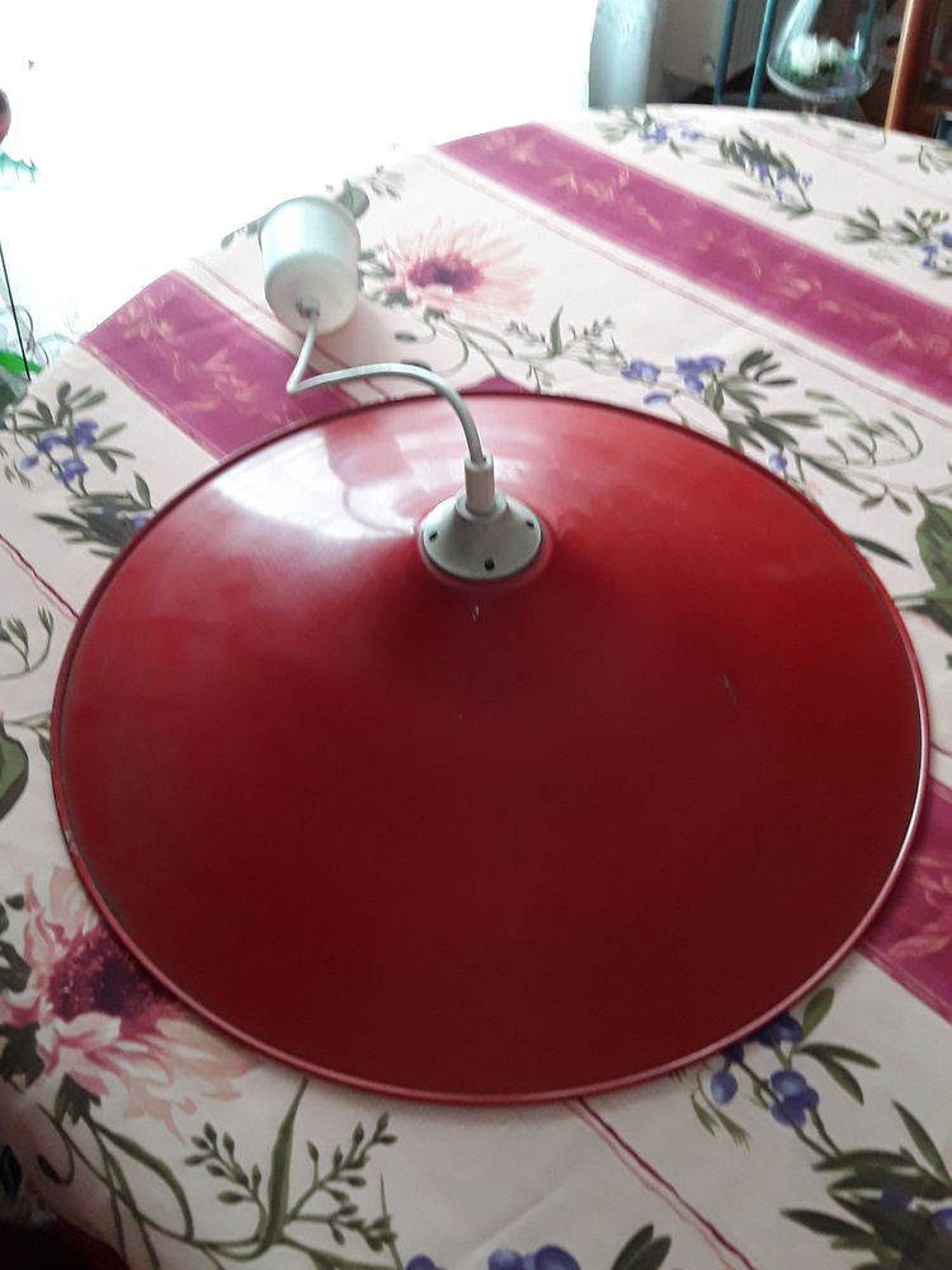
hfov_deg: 51.4
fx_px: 990
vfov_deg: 65.3
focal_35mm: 27
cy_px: 635
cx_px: 476
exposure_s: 1/20
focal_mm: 2.91
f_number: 1.9
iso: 160
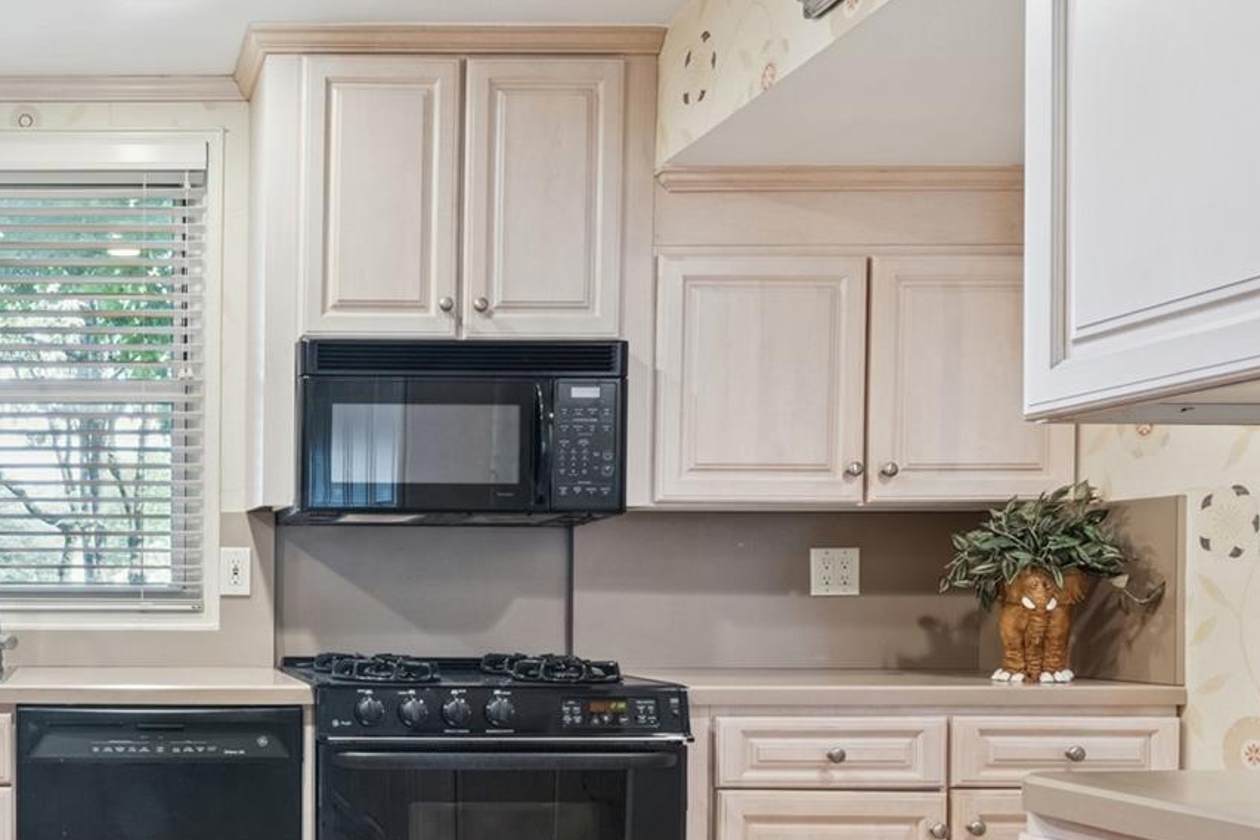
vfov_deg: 36.2
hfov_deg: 44.2
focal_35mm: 36
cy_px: 613
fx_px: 1260
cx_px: -34
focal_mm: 15
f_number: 14
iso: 640
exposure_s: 1/6
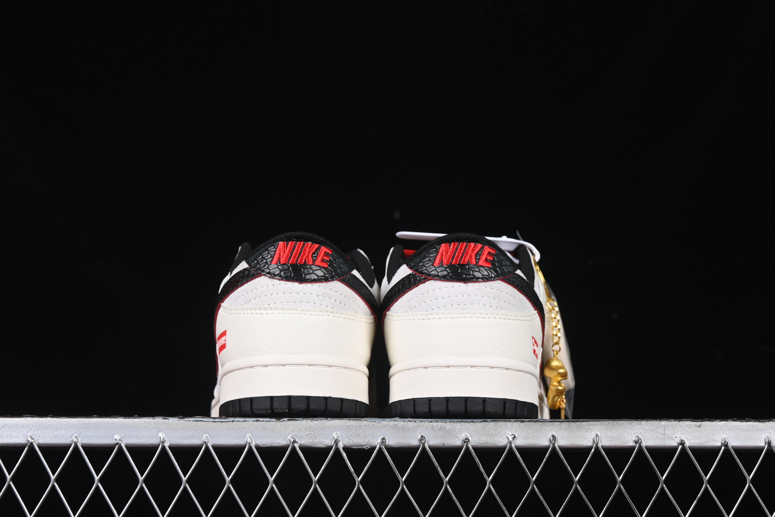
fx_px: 1614
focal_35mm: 75
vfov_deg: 18.2
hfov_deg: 27.0
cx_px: 388
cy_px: 258
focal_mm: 50
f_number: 8
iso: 160
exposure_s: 1/60
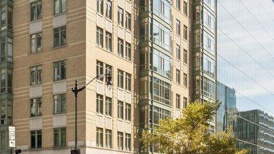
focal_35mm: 75
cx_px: -23
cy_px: -24
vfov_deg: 15.6
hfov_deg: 26.2
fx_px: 545
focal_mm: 10
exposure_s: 1/320
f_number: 10
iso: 200
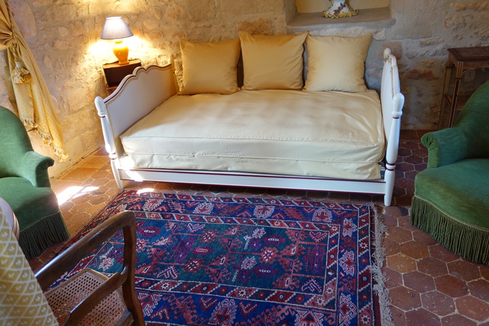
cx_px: 244
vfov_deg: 46.4
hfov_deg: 65.5
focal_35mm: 28
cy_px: 163
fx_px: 380
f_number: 1.8
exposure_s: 1/30
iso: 125
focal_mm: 10.4
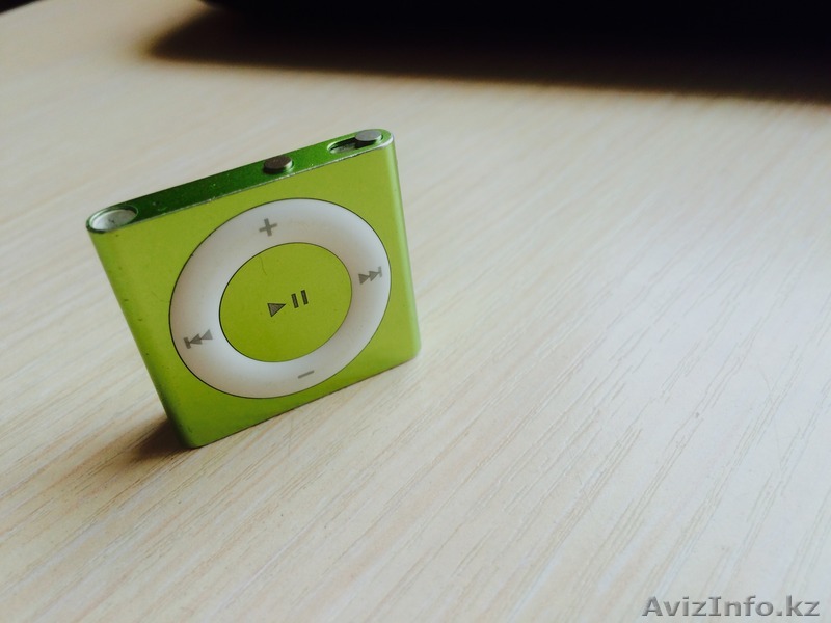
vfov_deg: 48.2
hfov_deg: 61.7
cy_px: 312
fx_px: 696
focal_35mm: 29
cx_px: 416
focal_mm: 4.15
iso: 32
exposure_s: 1/190
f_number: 2.2
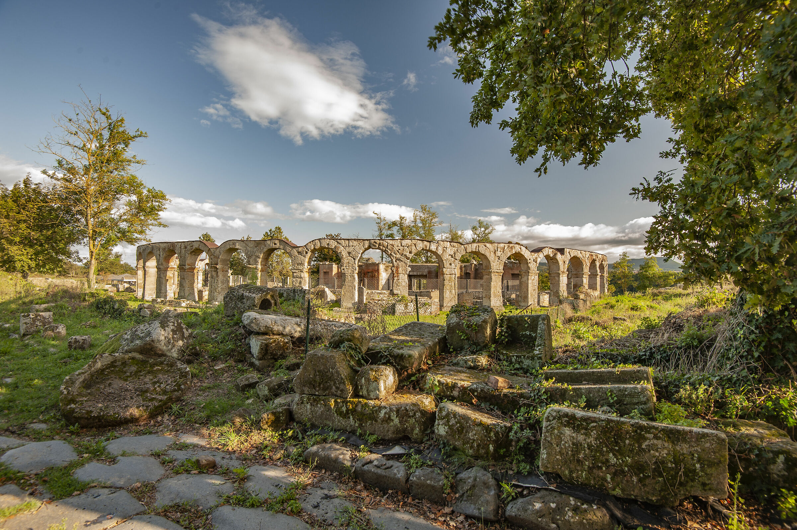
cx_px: 398
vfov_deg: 73.7
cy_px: 265
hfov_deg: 96.8
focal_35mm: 16
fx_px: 354
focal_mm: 16
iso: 100
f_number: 9
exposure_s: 1/30
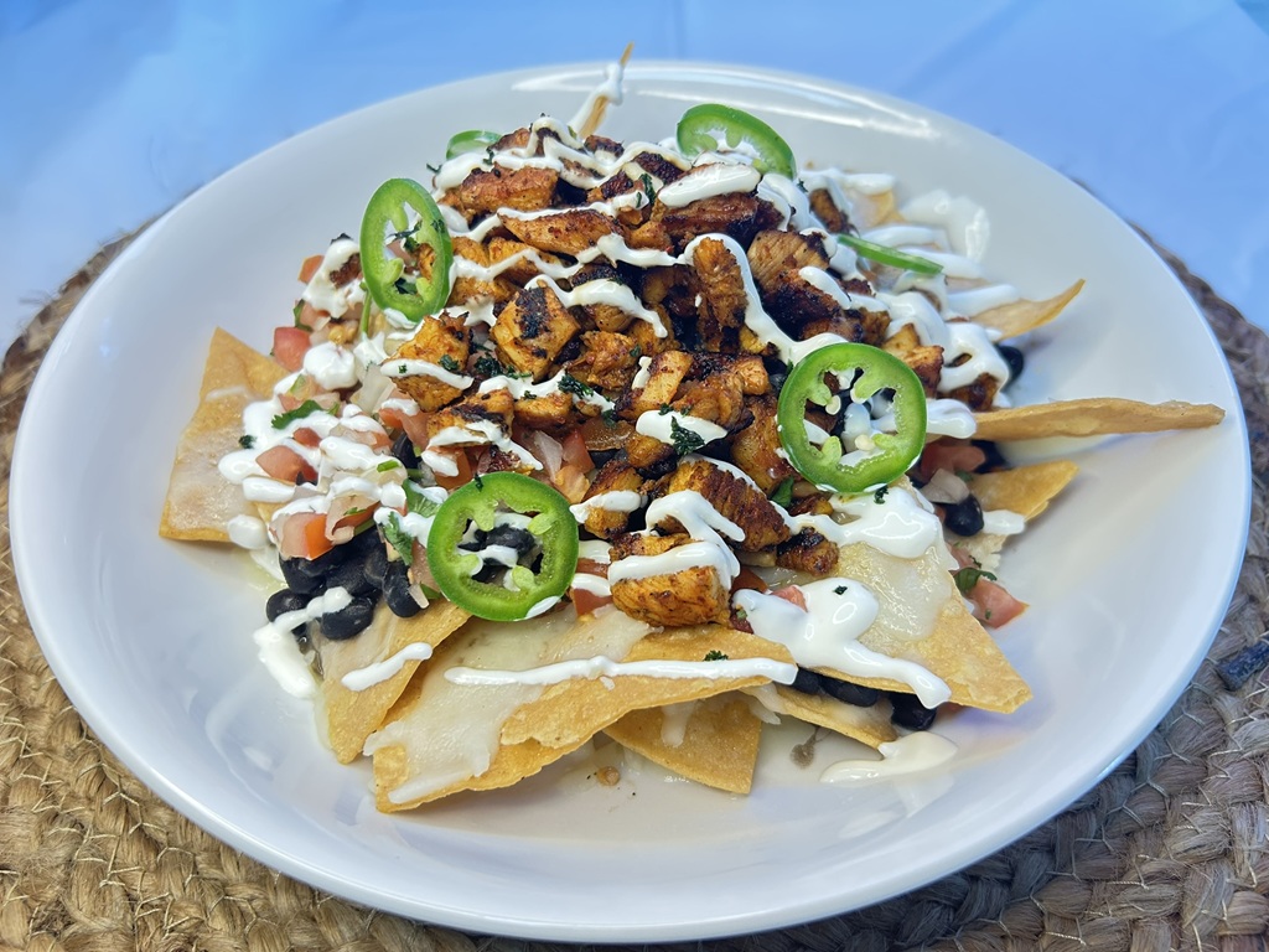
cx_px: 634
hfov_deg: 67.3
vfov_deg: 53.1
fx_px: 953
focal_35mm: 26
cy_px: 476
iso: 125
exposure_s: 1/120
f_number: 1.5
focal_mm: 5.7
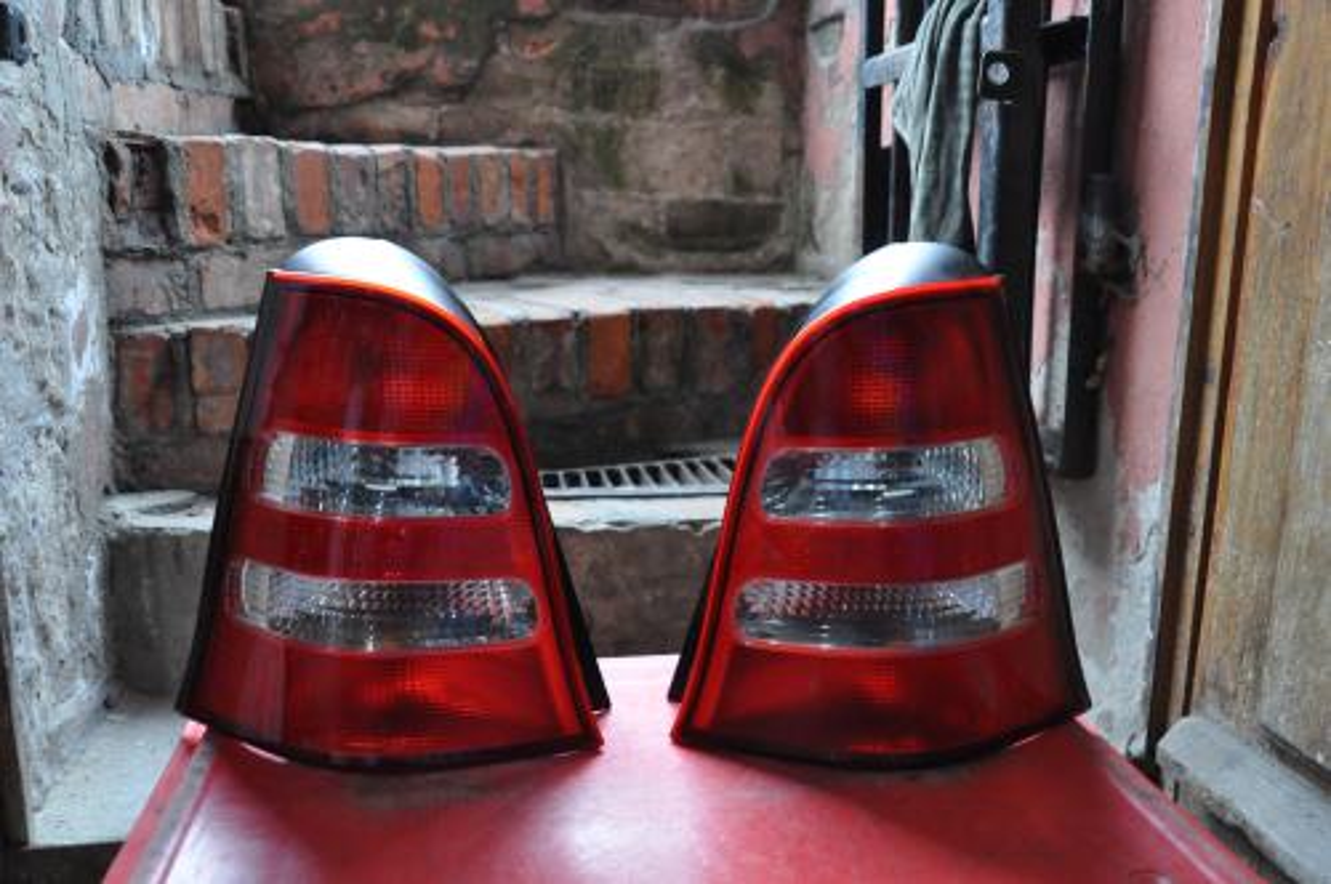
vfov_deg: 41.6
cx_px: 666
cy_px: 442
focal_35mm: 32
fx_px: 1163
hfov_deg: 59.6
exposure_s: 1/15
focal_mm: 21
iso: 1600
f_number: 3.8
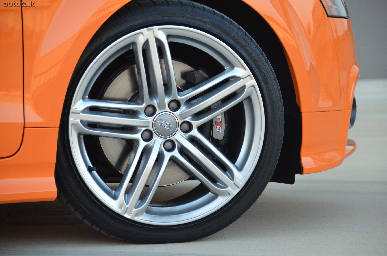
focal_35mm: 180
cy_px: 128
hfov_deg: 11.4
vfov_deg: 7.6
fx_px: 1931
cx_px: 194
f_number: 5.3
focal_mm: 120
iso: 1600
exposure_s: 1/400
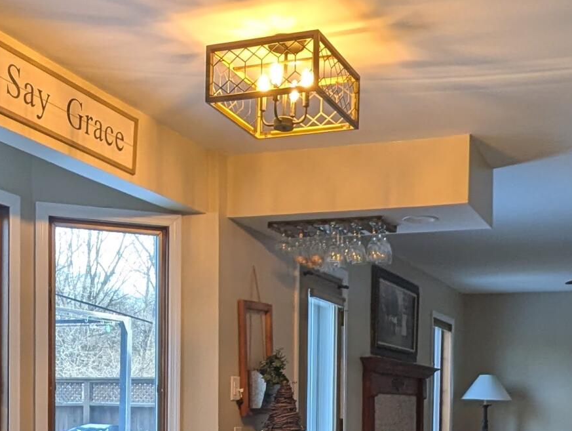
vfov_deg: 25.0
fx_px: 910
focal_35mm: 55
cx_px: 315
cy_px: 456
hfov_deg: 34.9
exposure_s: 1/40
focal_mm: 2.35
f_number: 2.2
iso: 66
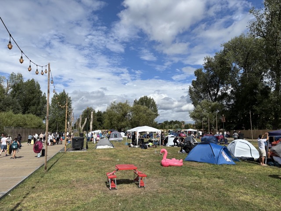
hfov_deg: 67.3
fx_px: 211
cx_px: 140
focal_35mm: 26
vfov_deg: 53.1
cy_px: 106
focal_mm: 5.96
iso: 50
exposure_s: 1/6329
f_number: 1.6
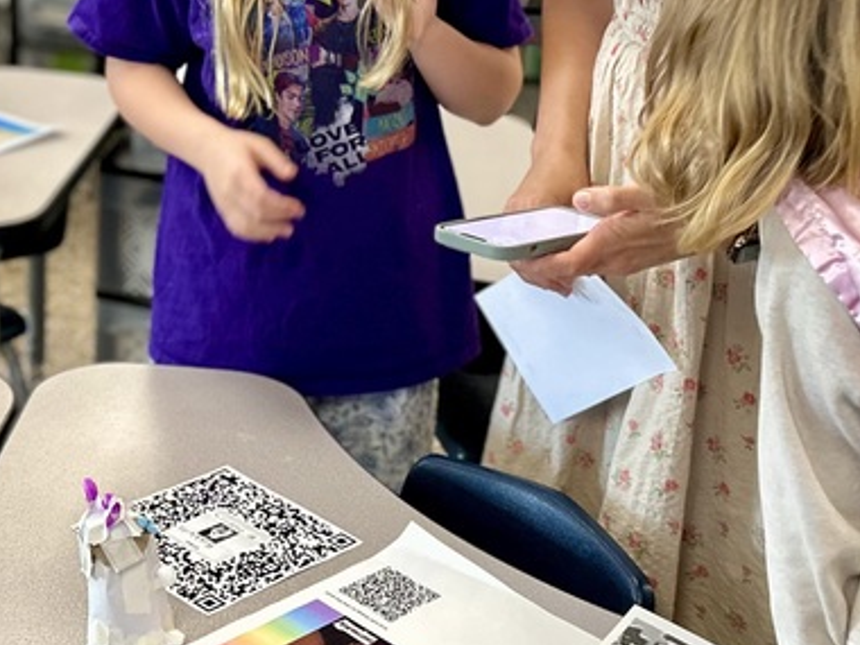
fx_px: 1739
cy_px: 195
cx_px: 428
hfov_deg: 27.8
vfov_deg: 20.9
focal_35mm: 70
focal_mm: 5.7
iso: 100
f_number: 1.5
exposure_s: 1/120
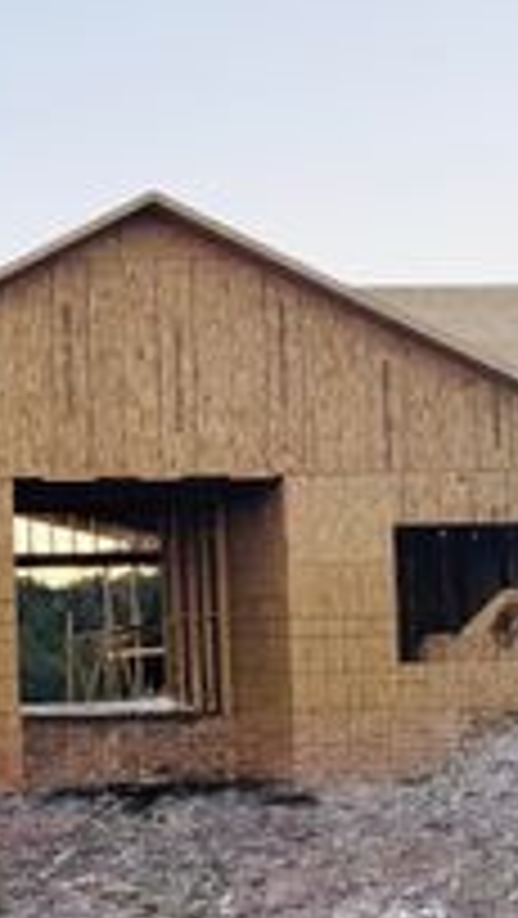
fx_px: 1560
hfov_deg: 17.2
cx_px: -230
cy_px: 376
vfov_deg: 32.7
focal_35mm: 64
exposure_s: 1/773
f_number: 1.78
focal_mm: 6.76
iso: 80
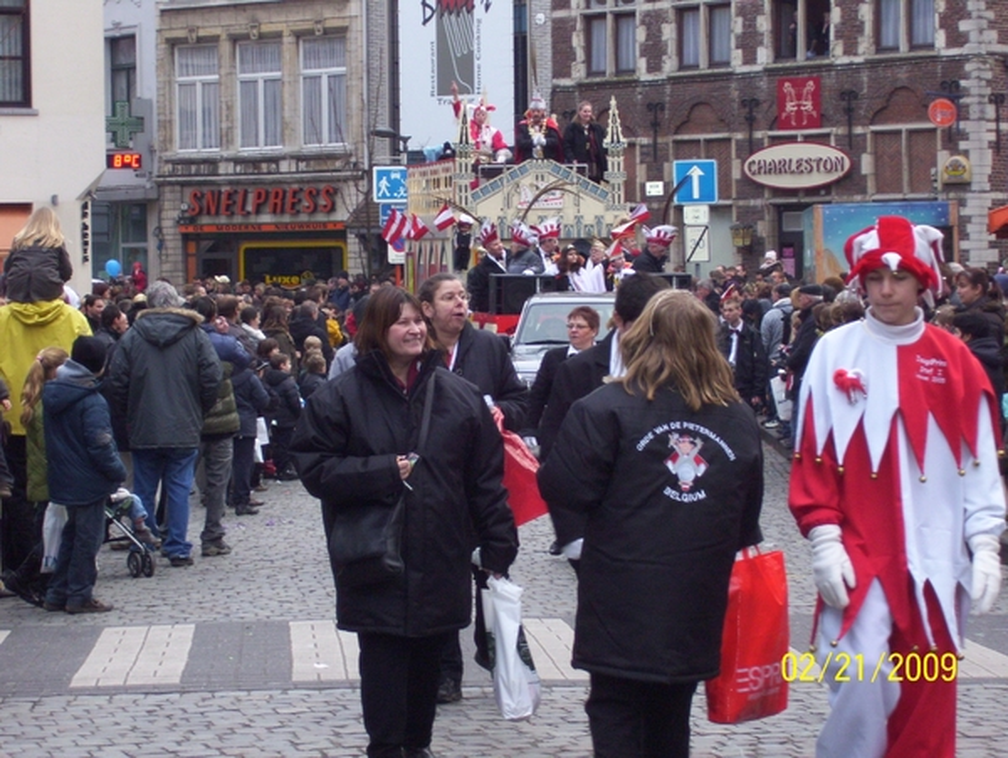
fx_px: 3147
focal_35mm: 108
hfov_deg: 18.2
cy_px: 379
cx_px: 504
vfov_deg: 13.7
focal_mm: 18
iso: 200
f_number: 4.6
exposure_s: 1/80
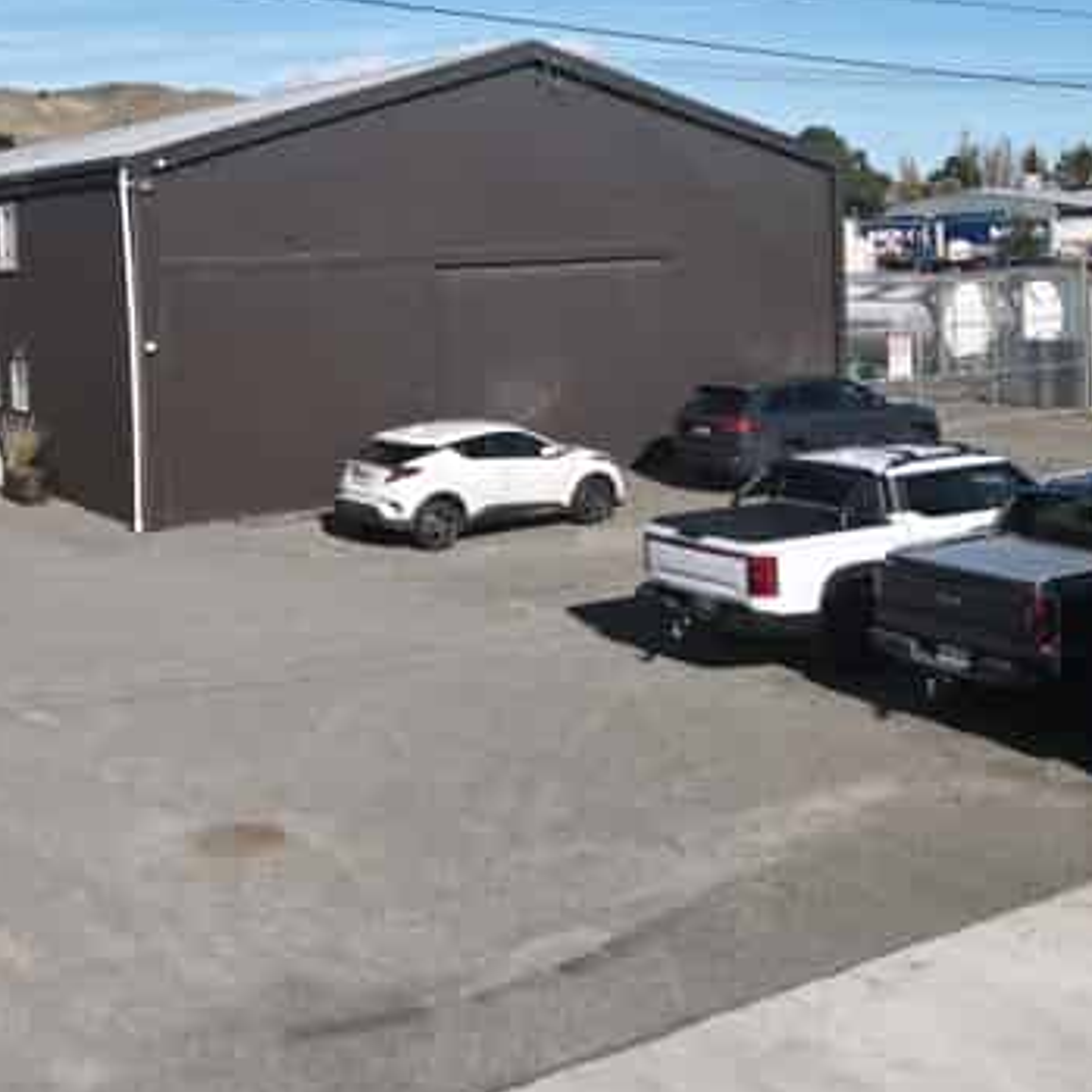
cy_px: 352
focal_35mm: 40
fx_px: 1428
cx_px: 563
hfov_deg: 41.9
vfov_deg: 41.3
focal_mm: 4.5
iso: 100
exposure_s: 1/1000
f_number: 2.8
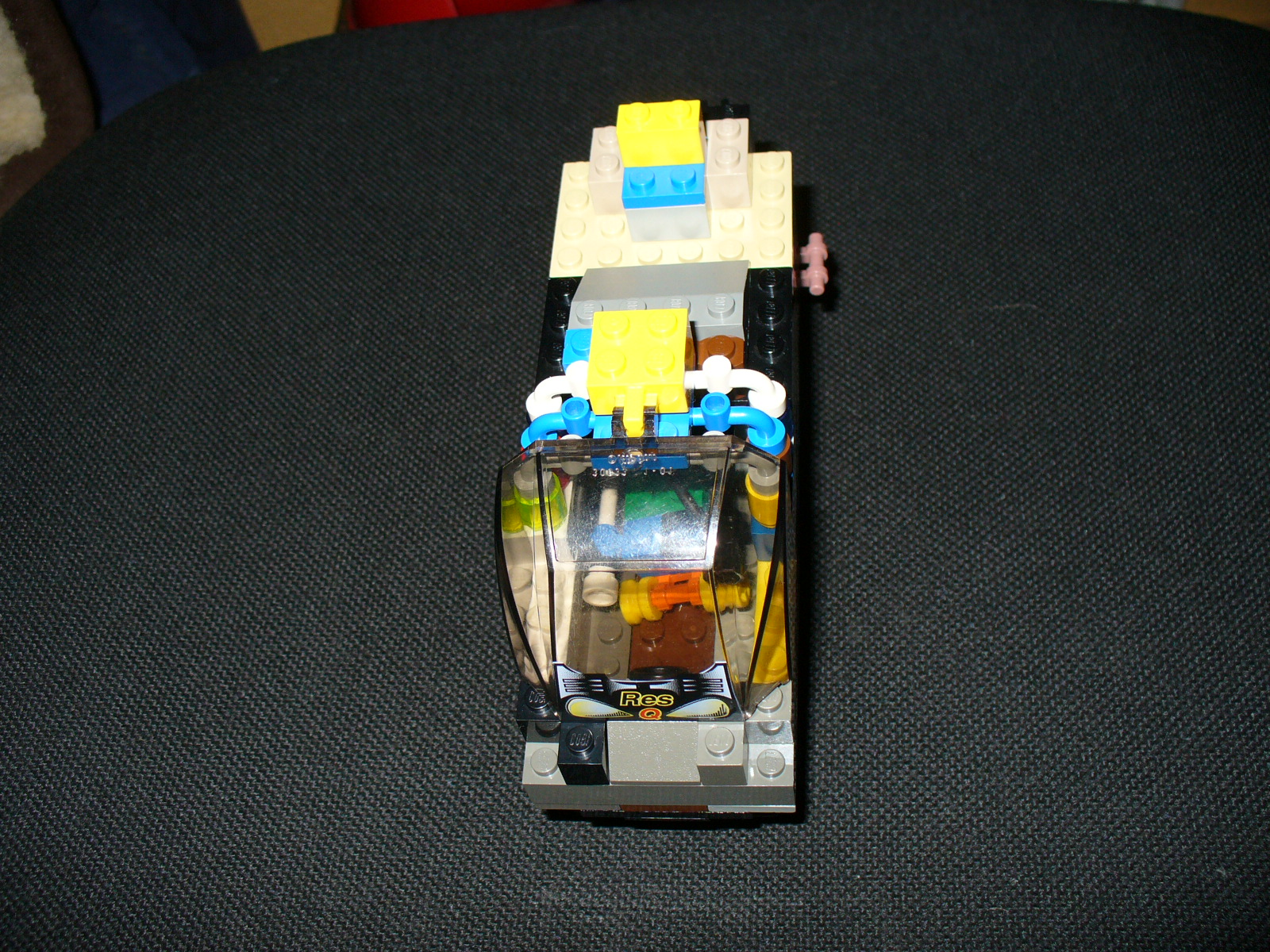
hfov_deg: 50.1
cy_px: 476
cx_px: 635
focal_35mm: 37
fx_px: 1357
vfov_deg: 38.7
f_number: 2.8
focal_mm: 6.1
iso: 100
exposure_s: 1/60
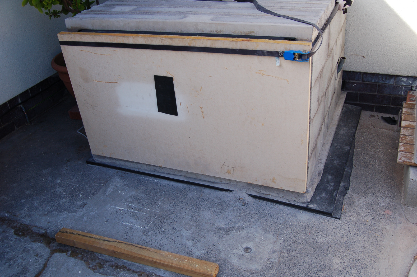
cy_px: 142
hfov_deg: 53.8
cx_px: 207
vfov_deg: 37.3
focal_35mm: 36
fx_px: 411
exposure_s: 1/160
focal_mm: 23
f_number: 6.3
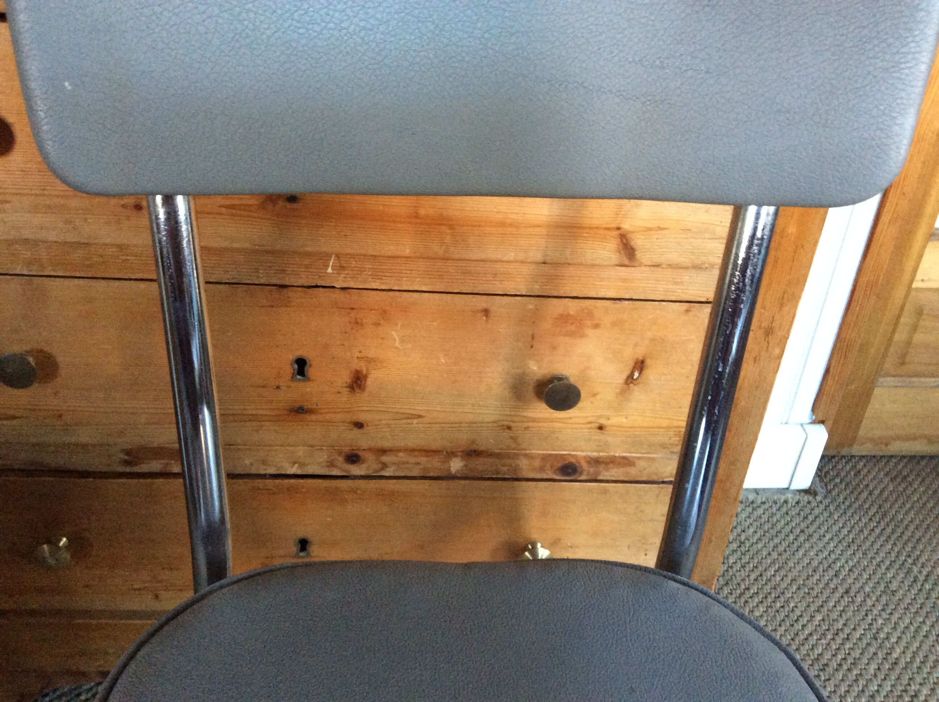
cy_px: 351
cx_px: 470
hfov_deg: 56.9
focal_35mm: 32
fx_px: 867
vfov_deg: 44.1
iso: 320
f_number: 2.4
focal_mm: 3.3
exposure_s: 1/20
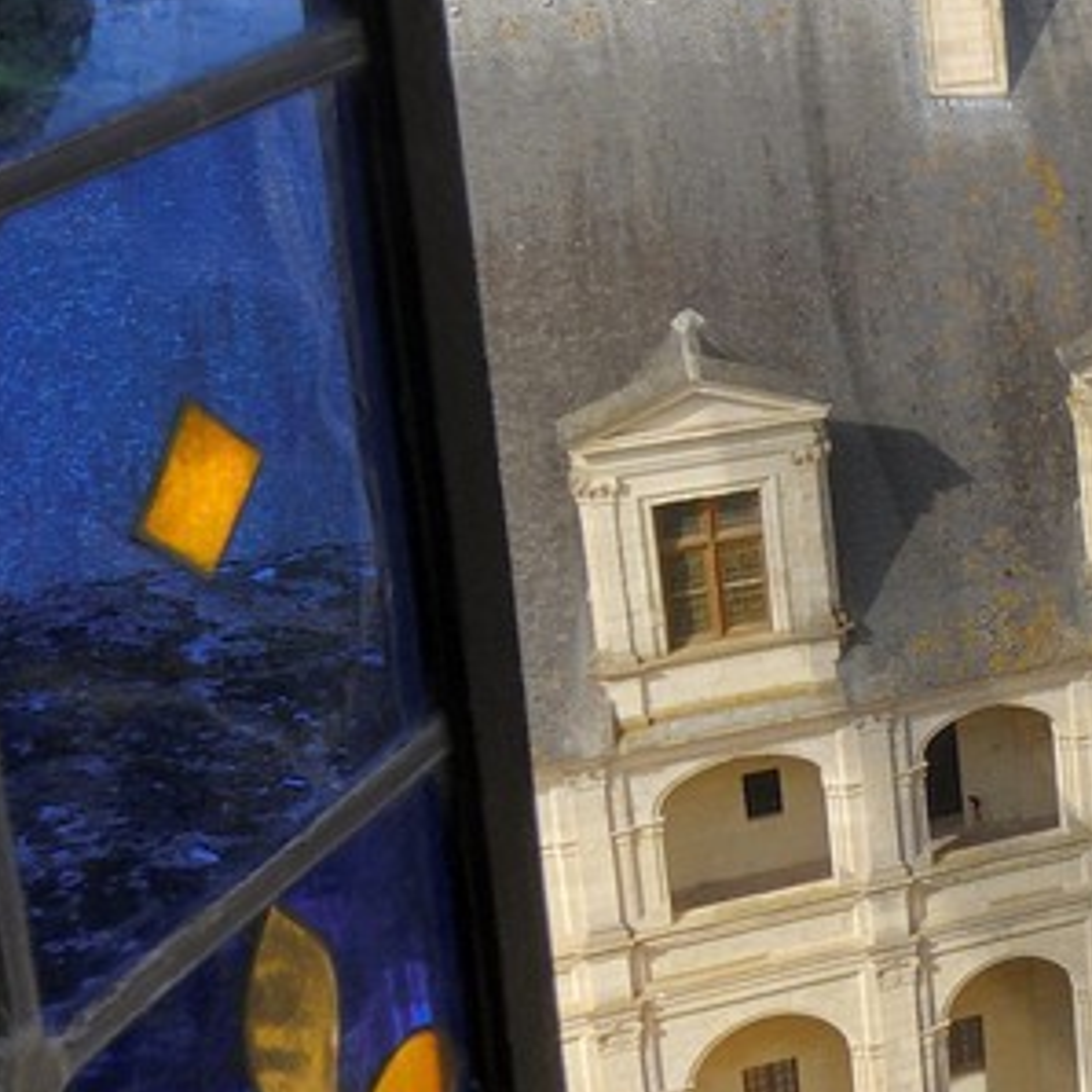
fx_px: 2927
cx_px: 2140
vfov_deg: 20.4
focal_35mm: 82
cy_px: -7
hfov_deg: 16.5
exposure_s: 1/60
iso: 100
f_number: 15
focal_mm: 12
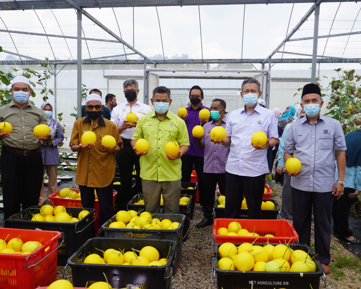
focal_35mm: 33
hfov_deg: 54.8
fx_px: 348
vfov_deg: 45.1
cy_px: 146
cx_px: 183
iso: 100
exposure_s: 1/100
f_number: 6.3
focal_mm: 19
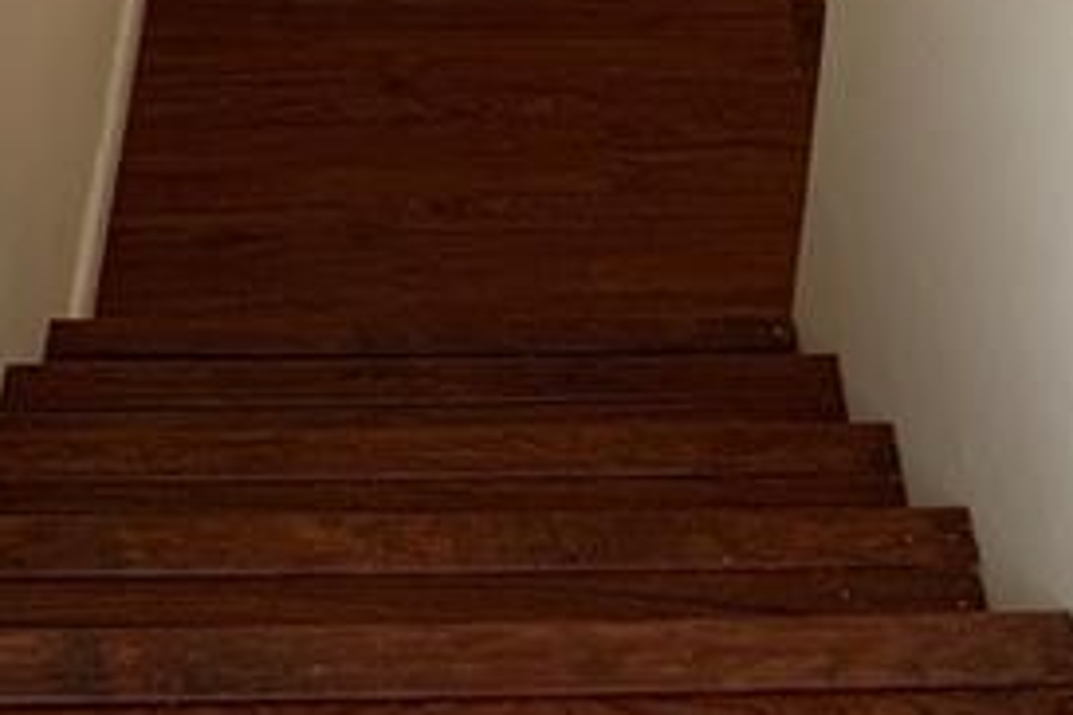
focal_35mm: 76
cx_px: 535
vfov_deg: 16.0
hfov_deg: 26.7
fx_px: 2265
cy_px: -436
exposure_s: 1/43
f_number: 1.8
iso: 400
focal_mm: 4.25
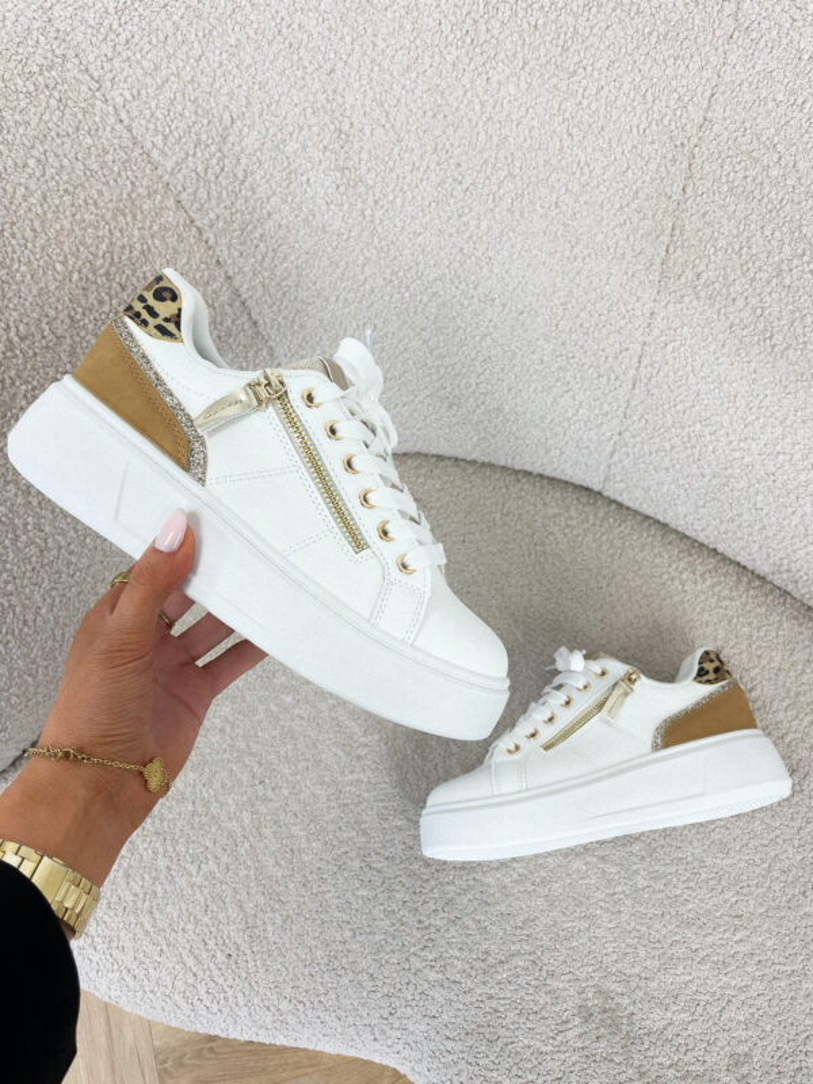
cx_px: 406
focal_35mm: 26
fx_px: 814
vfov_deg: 67.3
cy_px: 542
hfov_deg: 53.1
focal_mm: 4.2
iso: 32
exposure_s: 1/100
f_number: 1.6
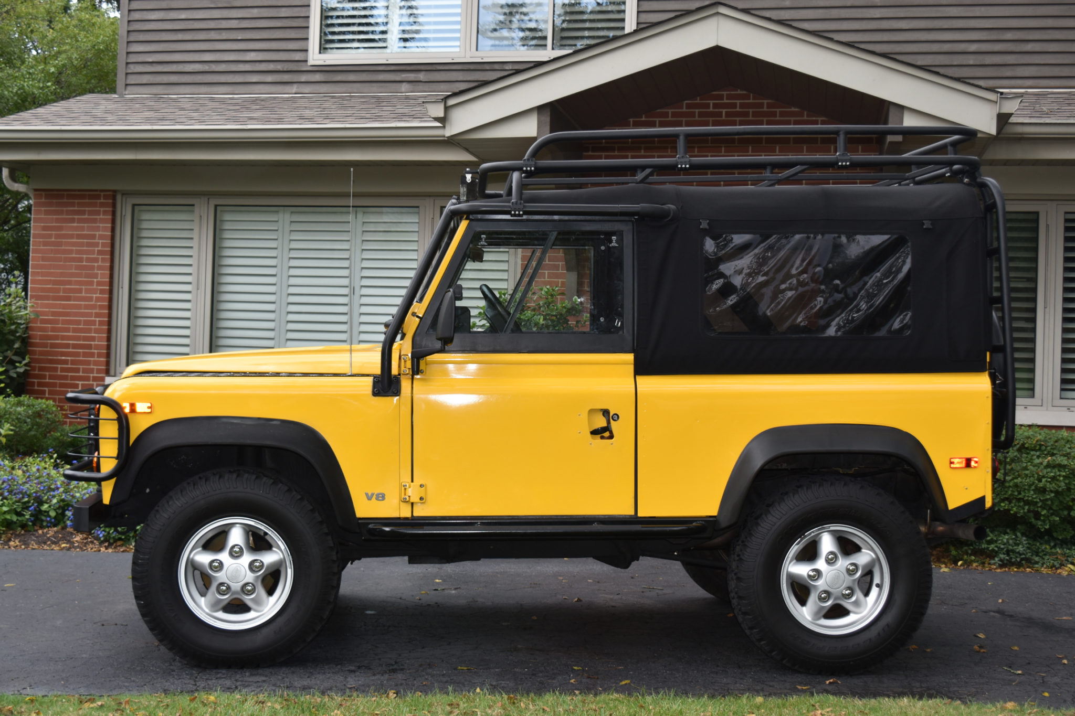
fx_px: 1433
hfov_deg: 41.1
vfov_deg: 28.1
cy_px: 358
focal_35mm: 48
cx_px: 538
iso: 180
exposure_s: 1/125
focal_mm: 32
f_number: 5.6
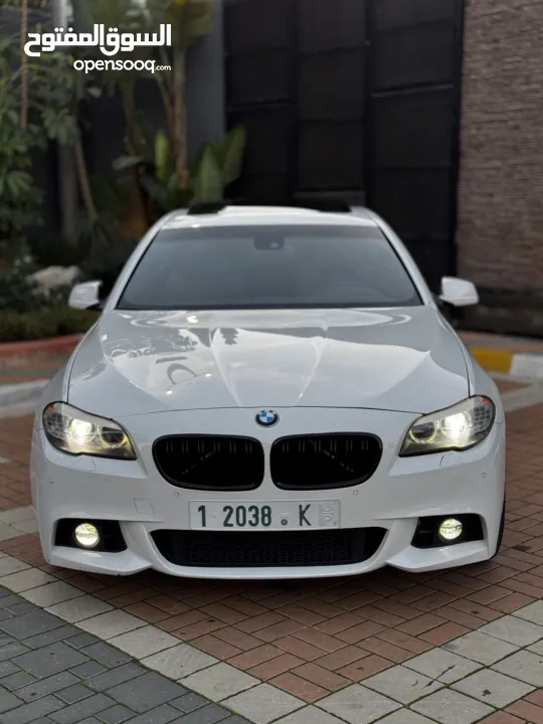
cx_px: 272
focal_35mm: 48
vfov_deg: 39.7
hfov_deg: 30.3
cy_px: 362
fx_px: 1004
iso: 64
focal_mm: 6.76
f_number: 1.78
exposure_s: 1/328
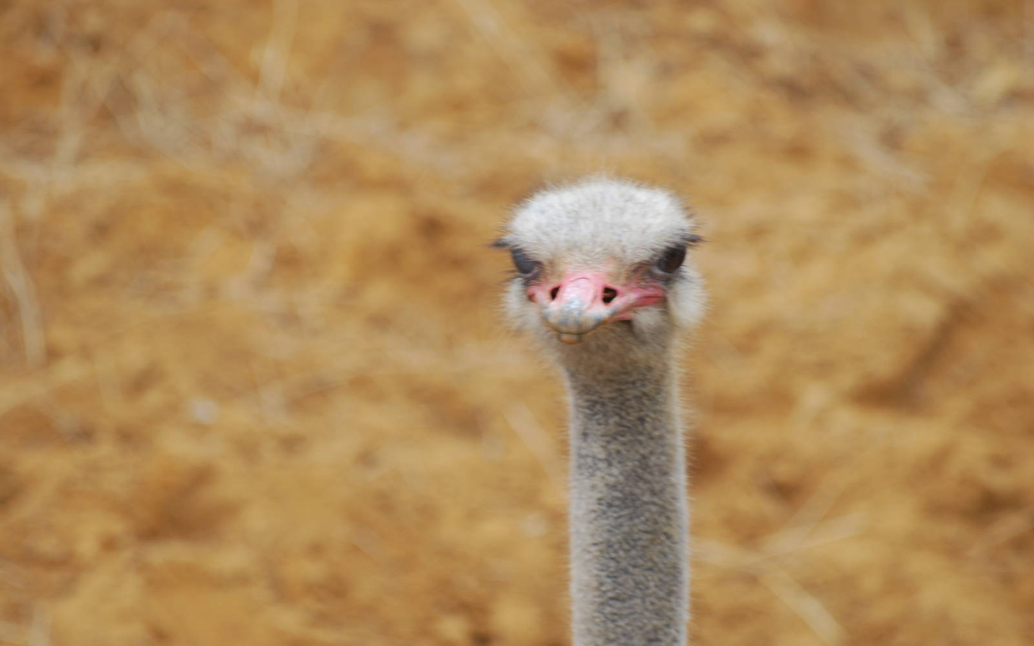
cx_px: 517
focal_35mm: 460
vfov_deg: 2.9
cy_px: 326
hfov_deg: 4.6
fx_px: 12962
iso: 200
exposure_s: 1/125
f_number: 6.3
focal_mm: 300
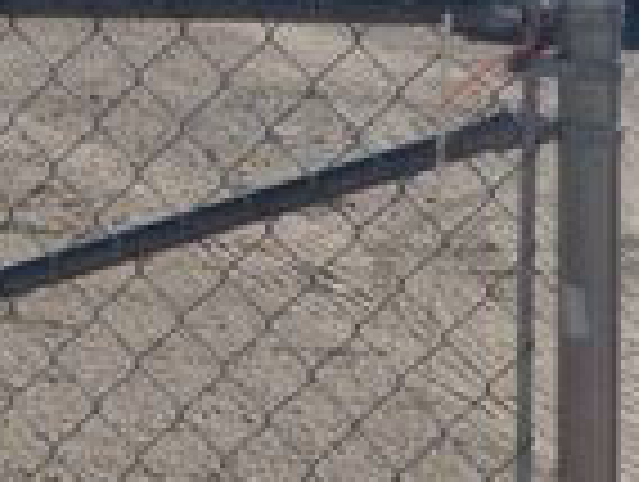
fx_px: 2663
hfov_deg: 13.3
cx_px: -126
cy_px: -322
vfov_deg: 9.9
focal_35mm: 144
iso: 125
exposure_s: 1/1250
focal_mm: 7.3
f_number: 4.2
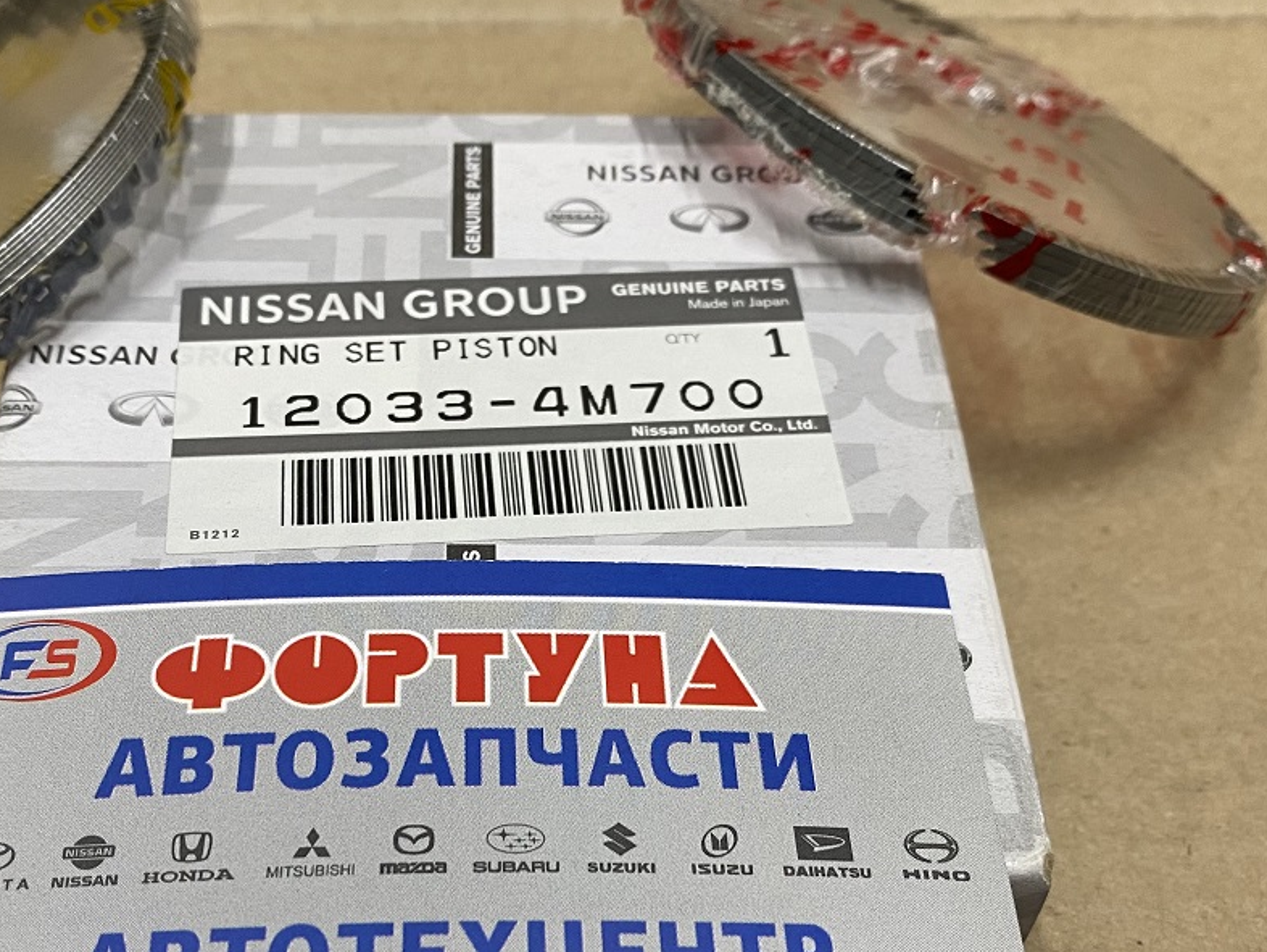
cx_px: 530
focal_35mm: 40
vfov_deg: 35.6
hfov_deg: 46.6
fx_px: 1465
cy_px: 639
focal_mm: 4.25
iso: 100
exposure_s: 1/50
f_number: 1.8
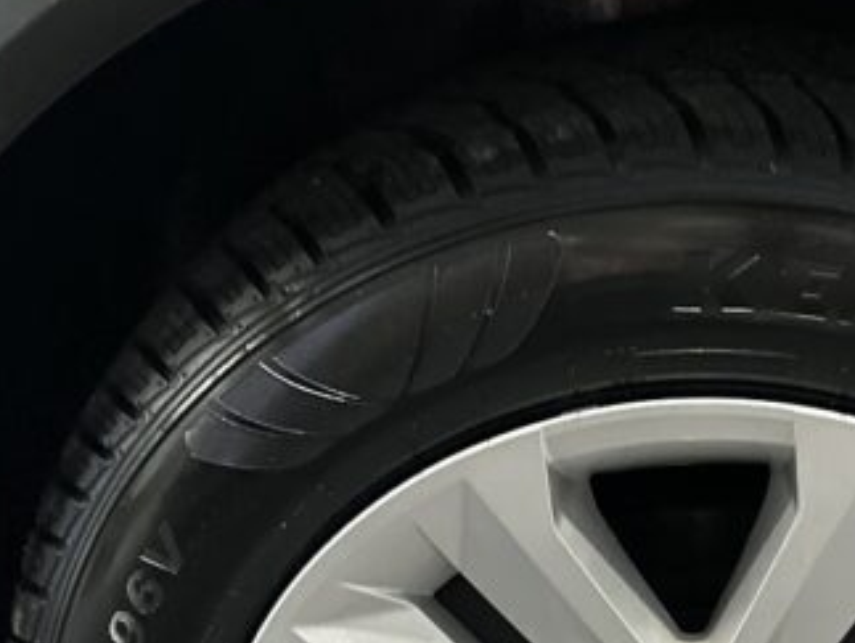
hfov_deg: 25.2
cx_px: 688
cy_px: 855
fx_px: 1879
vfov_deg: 18.0
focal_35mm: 76
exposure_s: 1/47
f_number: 1.78
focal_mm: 6.86
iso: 640
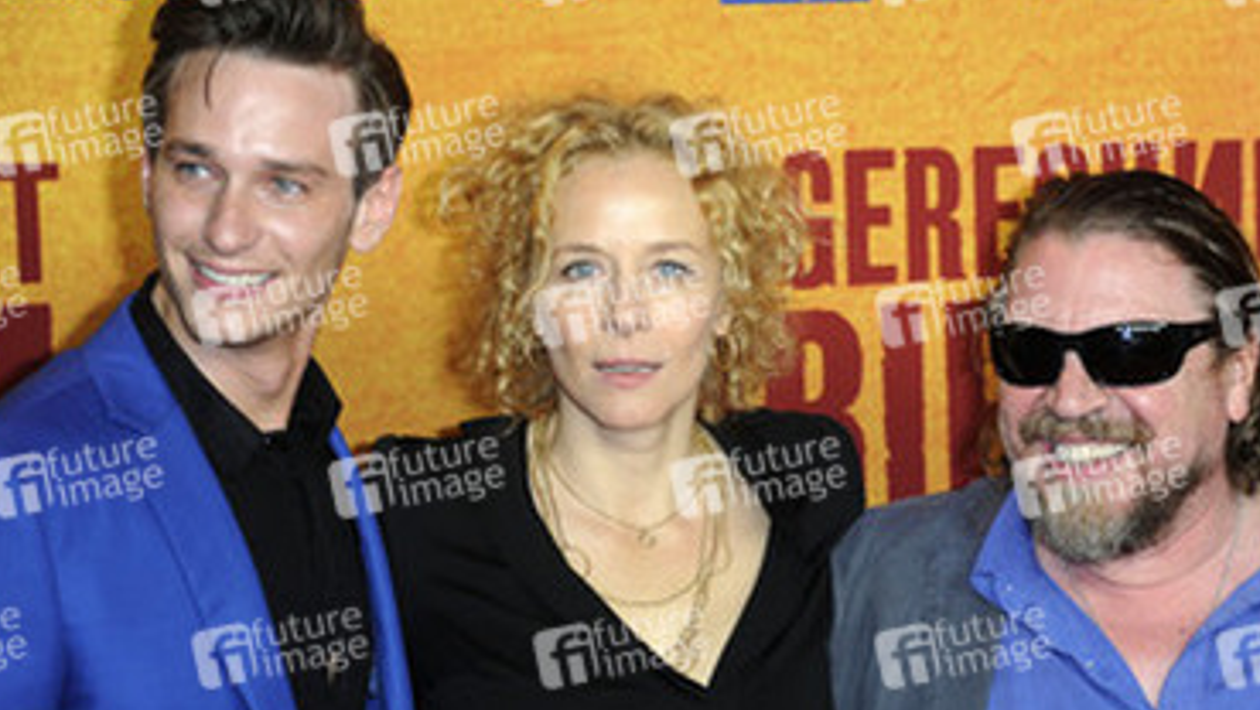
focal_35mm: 156
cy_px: 393
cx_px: 668
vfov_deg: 7.8
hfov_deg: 13.8
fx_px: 5215
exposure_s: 1/160
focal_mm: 122
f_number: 5.6
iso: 640
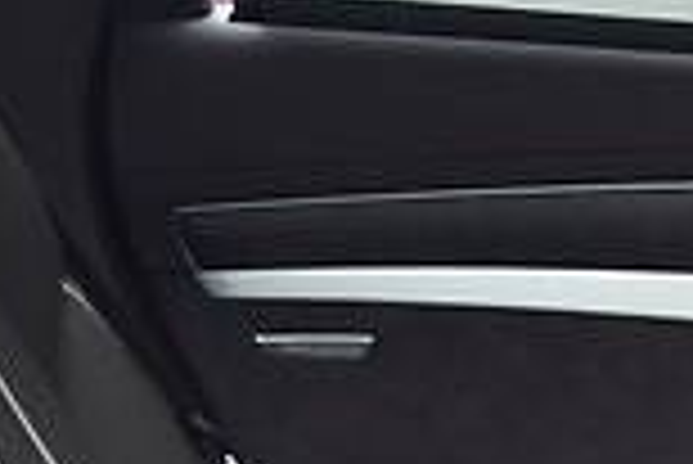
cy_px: 969
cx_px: 1174
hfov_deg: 10.4
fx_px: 3603
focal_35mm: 187
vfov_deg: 7.1
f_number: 4
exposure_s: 1/40
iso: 400
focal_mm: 24
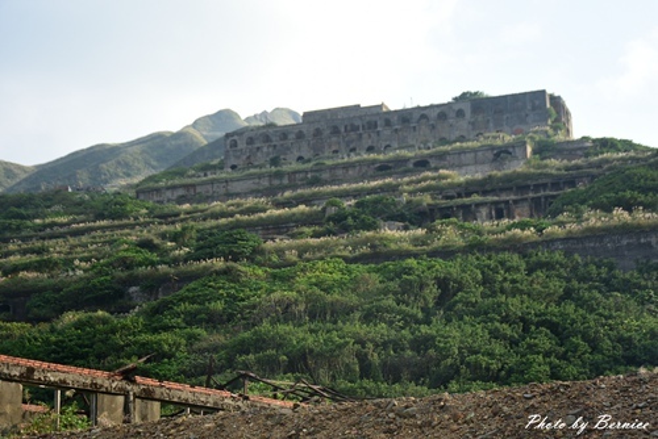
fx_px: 1234
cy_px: 220
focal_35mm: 68
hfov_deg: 29.8
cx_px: 329
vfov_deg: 20.2
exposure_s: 1/250
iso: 100
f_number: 5.6
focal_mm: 45
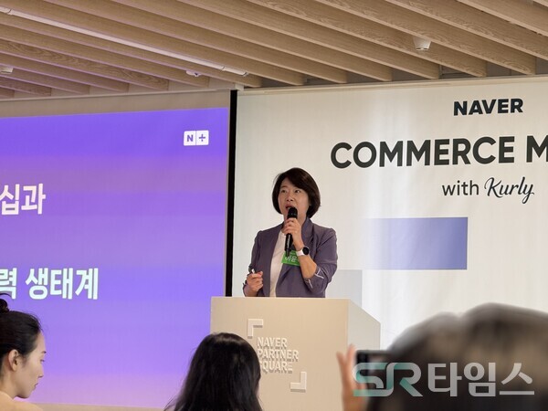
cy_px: 206
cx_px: 274
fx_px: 1900
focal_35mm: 120
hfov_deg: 16.4
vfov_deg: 12.3
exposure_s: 1/120
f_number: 2.8
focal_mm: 15.66
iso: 125
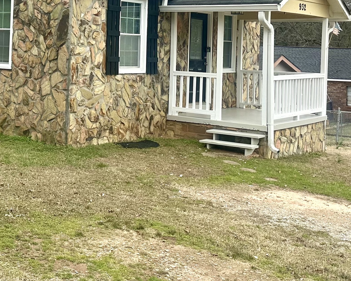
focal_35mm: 61
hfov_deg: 30.4
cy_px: 46
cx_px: 88
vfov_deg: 24.5
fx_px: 634
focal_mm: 6.86
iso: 80
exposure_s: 1/3356
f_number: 1.78
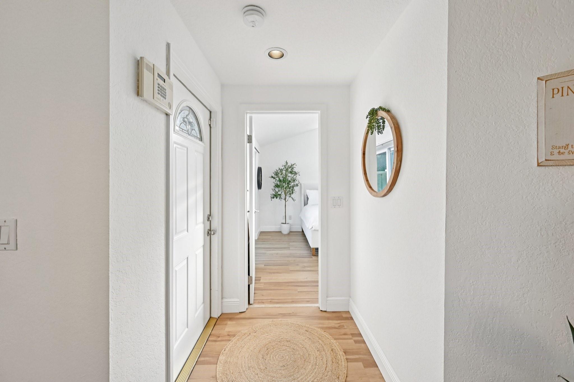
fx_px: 223
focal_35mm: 14
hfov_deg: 104.3
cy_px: 191
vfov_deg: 81.1
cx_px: 287
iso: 1000
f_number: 8
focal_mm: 14
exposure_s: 1/100
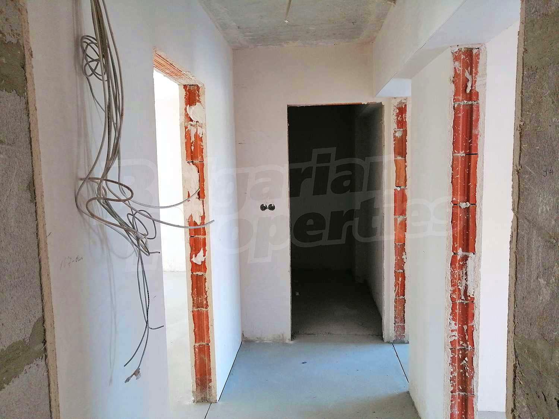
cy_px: 210
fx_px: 436
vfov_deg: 51.4
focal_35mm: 27
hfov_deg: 65.3
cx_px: 280
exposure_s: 1/60
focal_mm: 3.95
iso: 160
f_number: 1.8
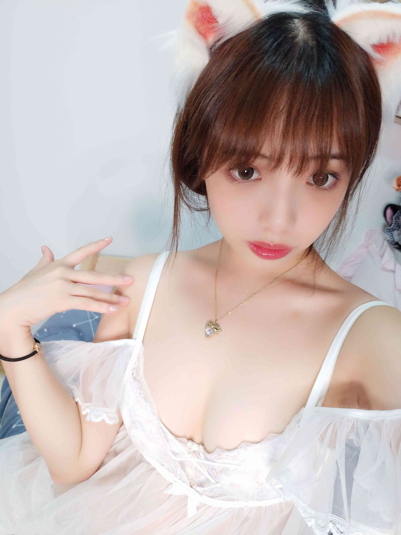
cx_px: 200
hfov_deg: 54.9
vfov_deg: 69.4
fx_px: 386
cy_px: 268
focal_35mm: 25
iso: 100
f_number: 1.8
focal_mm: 4.36
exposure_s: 1/25
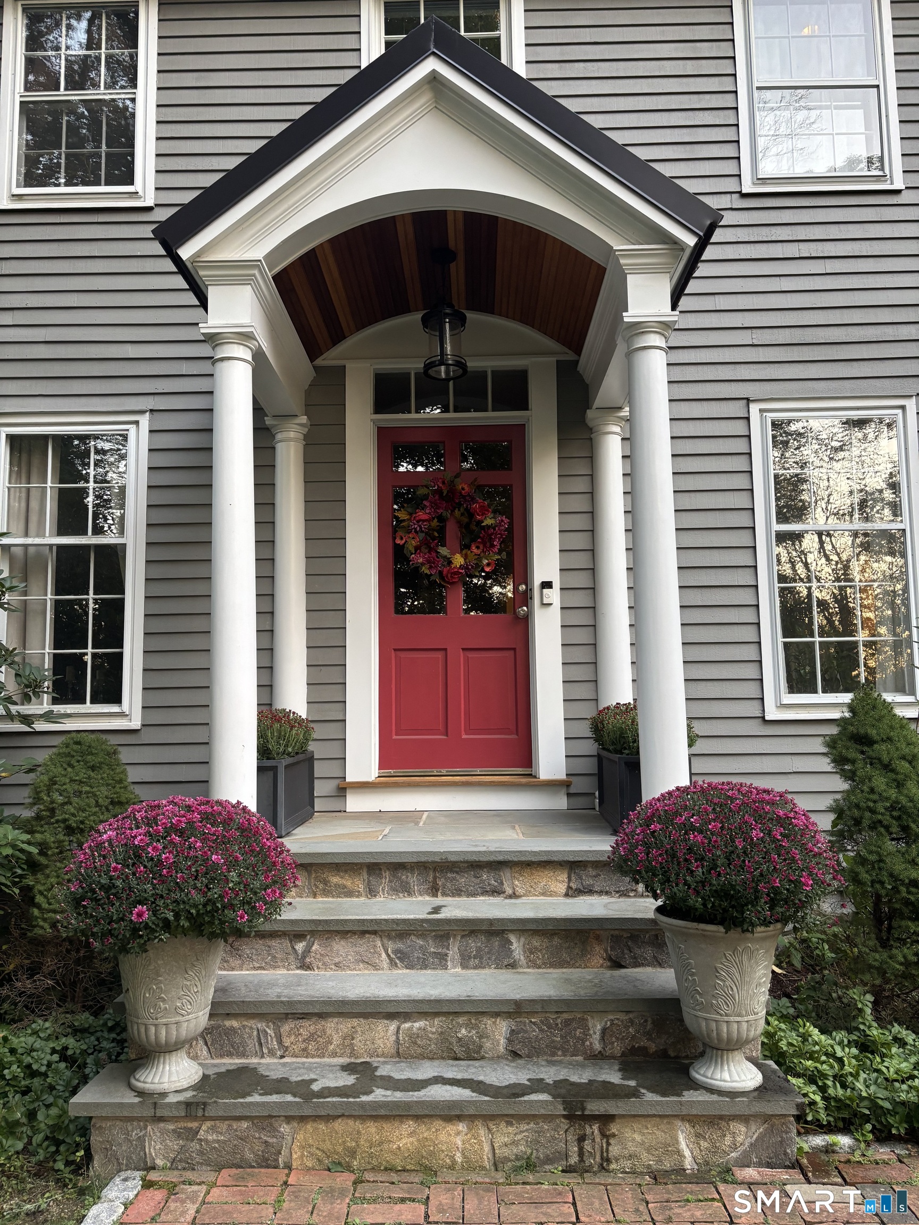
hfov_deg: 53.1
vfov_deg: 67.3
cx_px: 460
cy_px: 612
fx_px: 920
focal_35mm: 26
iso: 160
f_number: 1.6
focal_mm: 5.96
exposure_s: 1/60
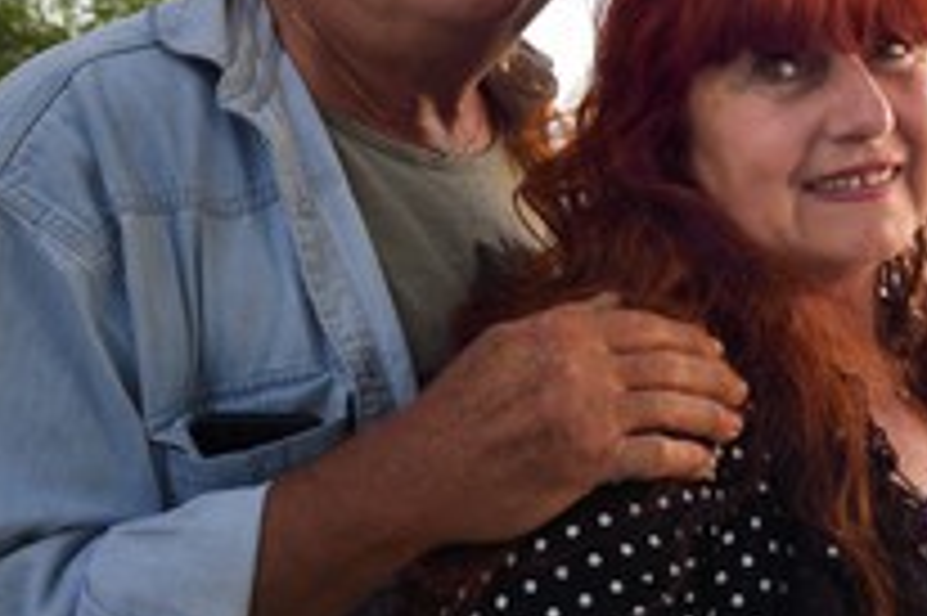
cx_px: 904
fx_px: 1261
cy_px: 148
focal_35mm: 49
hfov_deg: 36.7
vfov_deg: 27.1
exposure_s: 1/50
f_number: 6.3
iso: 800
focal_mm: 24
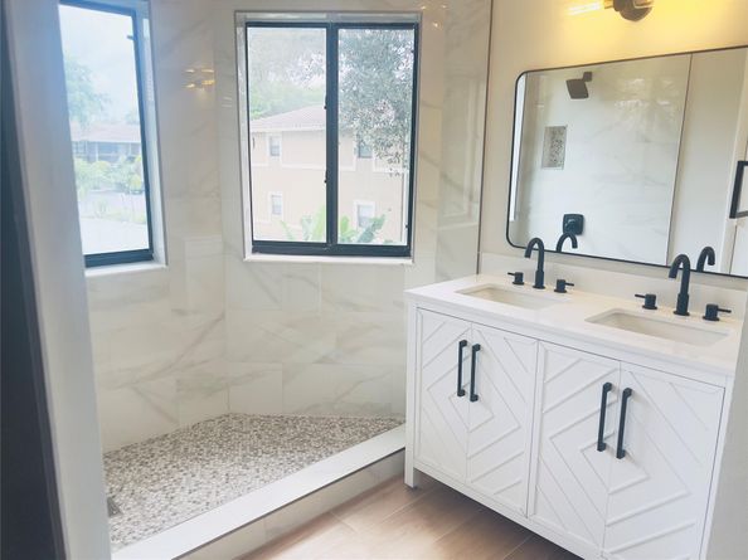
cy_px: 280
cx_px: 374
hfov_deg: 67.3
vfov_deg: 53.0
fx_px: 562
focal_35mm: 26
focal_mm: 5.7
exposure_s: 1/458
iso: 50
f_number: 1.5
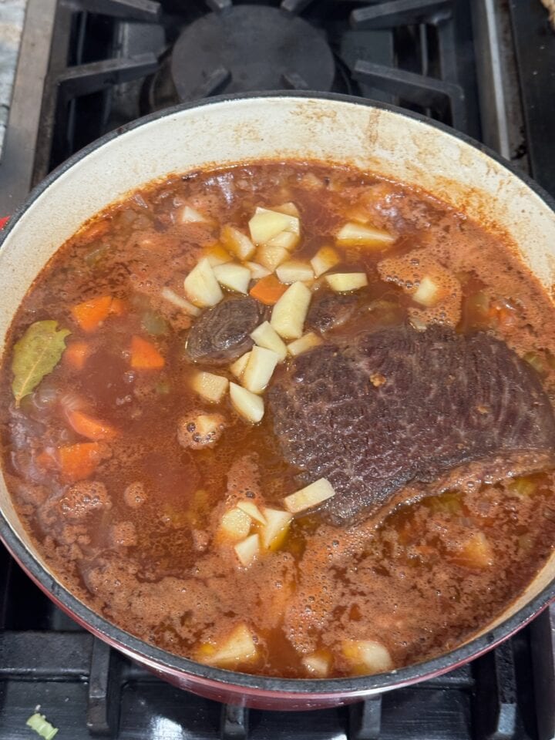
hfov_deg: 30.3
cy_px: 370
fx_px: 1026
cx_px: 278
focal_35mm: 48
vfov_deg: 39.7
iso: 200
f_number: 1.78
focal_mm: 6.76
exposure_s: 1/40
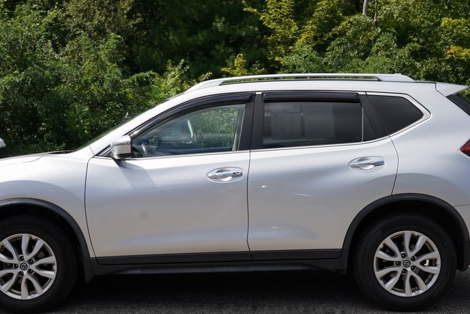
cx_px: 211
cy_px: 187
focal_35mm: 52
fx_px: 679
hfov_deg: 38.1
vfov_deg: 26.0
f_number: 6.3
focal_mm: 35
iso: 100
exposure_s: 1/400
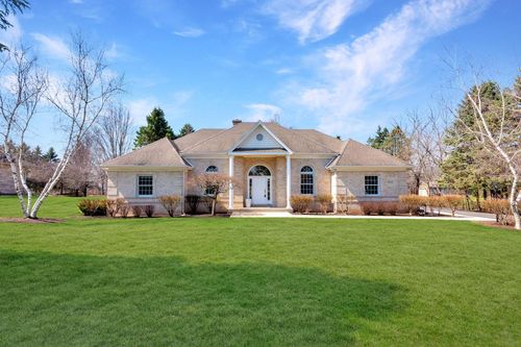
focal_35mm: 16
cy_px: 174
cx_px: 260
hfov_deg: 95.0
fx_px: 239
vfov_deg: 72.0
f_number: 13
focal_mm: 11
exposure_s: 1/500
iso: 800
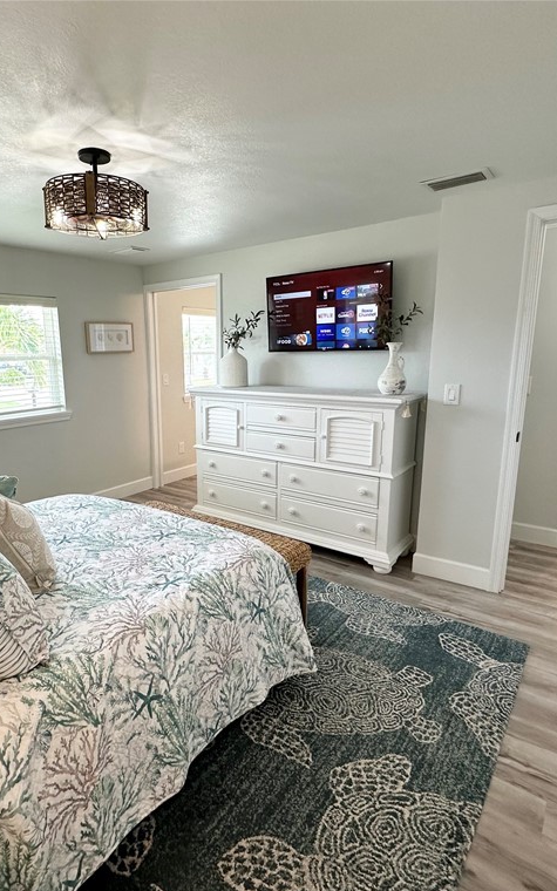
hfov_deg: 58.9
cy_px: 449
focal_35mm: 20
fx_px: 486
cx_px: 209
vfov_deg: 85.1
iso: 125
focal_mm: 2.22
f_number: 2.2
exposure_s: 1/120
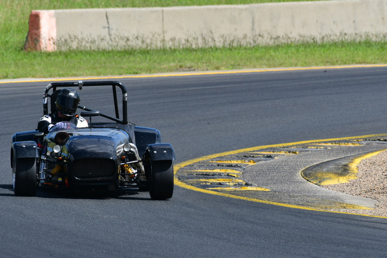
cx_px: 194
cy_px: 129
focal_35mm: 750
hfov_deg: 2.7
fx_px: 8065
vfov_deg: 1.8
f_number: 10
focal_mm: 500
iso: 320
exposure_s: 1/640
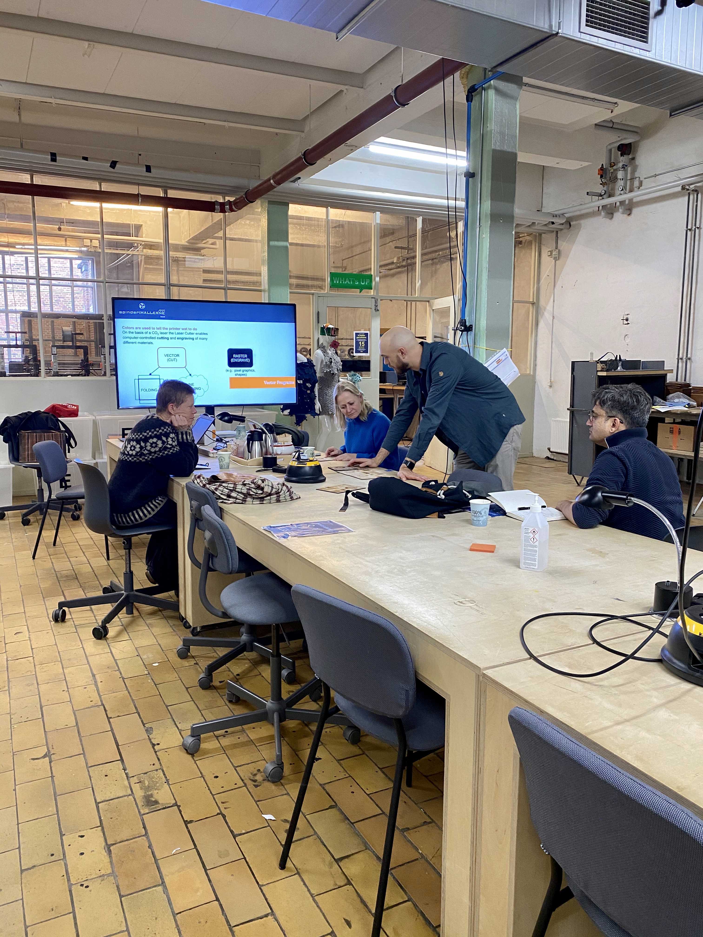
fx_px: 704
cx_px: 352
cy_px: 468
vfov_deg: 67.3
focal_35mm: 26
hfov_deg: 53.1
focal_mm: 4.25
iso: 160
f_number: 1.8
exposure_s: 1/50
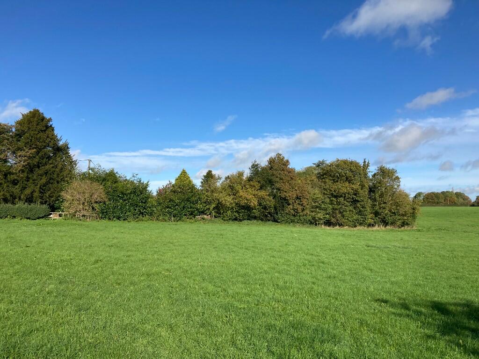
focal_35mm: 28
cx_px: 240
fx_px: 387
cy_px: 180
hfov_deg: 63.4
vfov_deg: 49.7
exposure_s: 1/2114
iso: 20
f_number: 1.8
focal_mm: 3.99
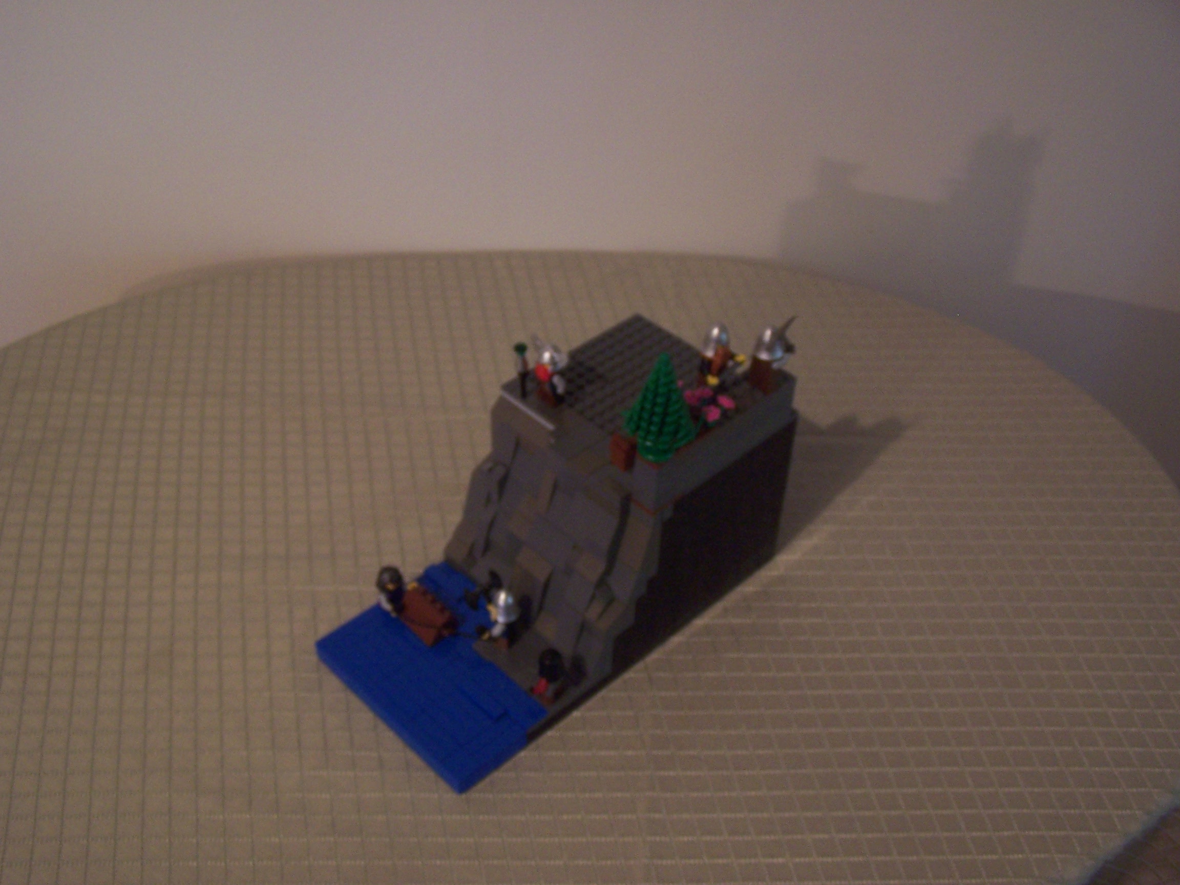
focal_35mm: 38
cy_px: 442
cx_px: 590
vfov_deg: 37.7
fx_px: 1295
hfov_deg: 49.0
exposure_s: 1/8
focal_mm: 6.3
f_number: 2.8
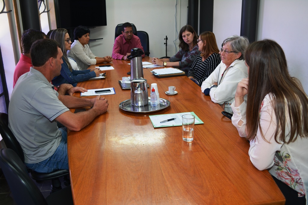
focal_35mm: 33
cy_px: 102
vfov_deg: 40.0
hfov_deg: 57.2
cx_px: 154
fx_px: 282
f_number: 4
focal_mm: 22
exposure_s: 1/60
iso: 320
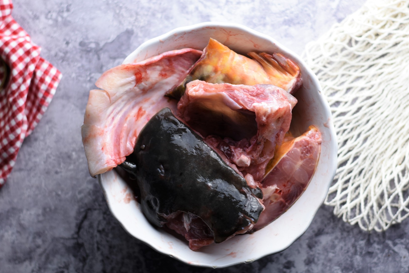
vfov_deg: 16.7
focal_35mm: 82
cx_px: 214
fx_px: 932
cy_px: 142
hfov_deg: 24.8
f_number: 2.2
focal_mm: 50
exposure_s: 1/100
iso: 100
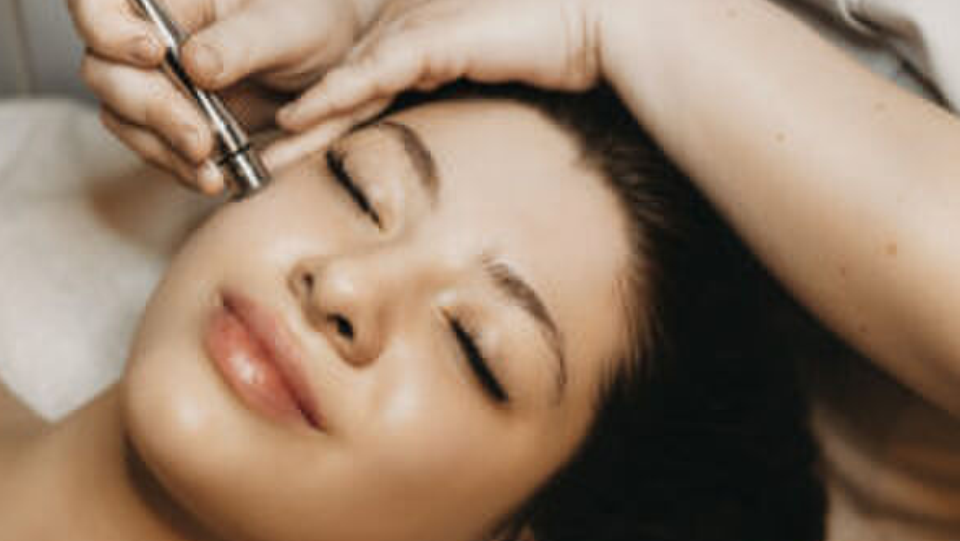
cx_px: 476
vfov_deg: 22.6
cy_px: 319
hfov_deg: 39.2
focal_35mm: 53
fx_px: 1350
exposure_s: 1/200
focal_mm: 50
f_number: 3.5
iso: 400
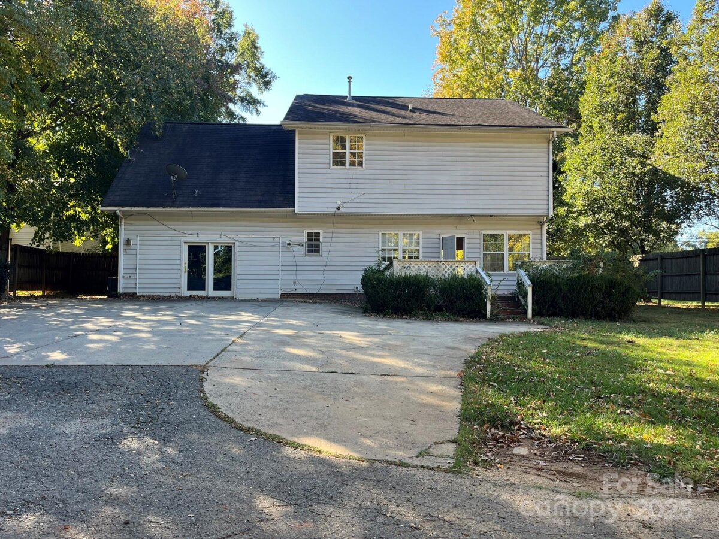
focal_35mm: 26
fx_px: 540
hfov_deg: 67.3
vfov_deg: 53.1
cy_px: 270
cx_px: 360
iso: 40
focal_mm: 5.1
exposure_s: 1/268
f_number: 1.6
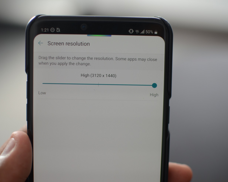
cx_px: 101
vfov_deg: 25.6
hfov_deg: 31.6
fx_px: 402
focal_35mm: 60
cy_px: 91
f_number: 1.8
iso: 160
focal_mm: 35
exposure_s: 1/125
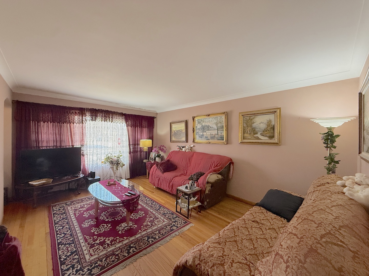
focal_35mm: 14
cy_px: 138
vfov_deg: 85.7
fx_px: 149
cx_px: 184
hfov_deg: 102.1
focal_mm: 2.22
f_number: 2.2
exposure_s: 1/120
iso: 640
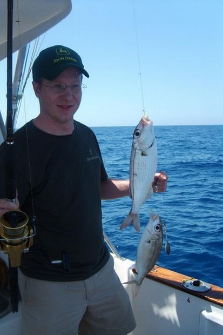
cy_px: 166
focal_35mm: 37
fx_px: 344
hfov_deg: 35.9
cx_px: 102
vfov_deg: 51.9
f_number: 2.8
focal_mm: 5.8
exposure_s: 1/750
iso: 50
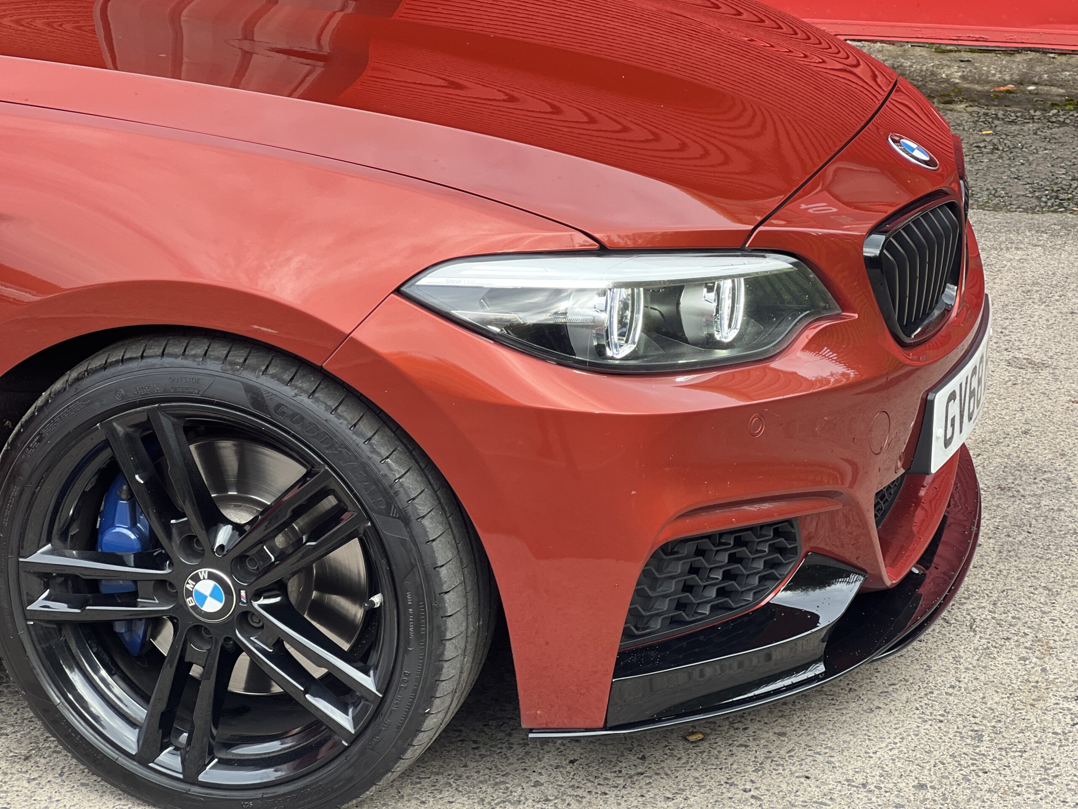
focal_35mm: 77
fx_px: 2398
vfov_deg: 19.1
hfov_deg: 25.3
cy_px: 404
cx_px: 539
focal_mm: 9
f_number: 2.8
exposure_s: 1/121
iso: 64
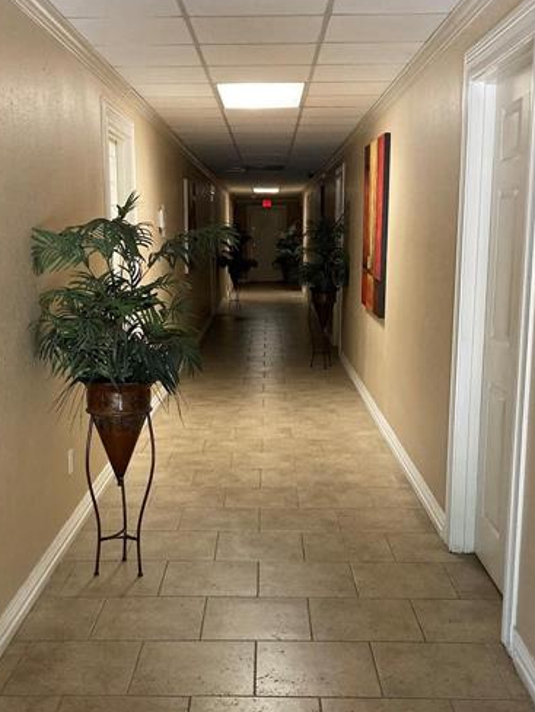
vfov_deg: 42.7
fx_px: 906
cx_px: 239
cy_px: 425
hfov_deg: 32.9
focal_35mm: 44
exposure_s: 1/60
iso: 320
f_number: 1.8
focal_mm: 3.99
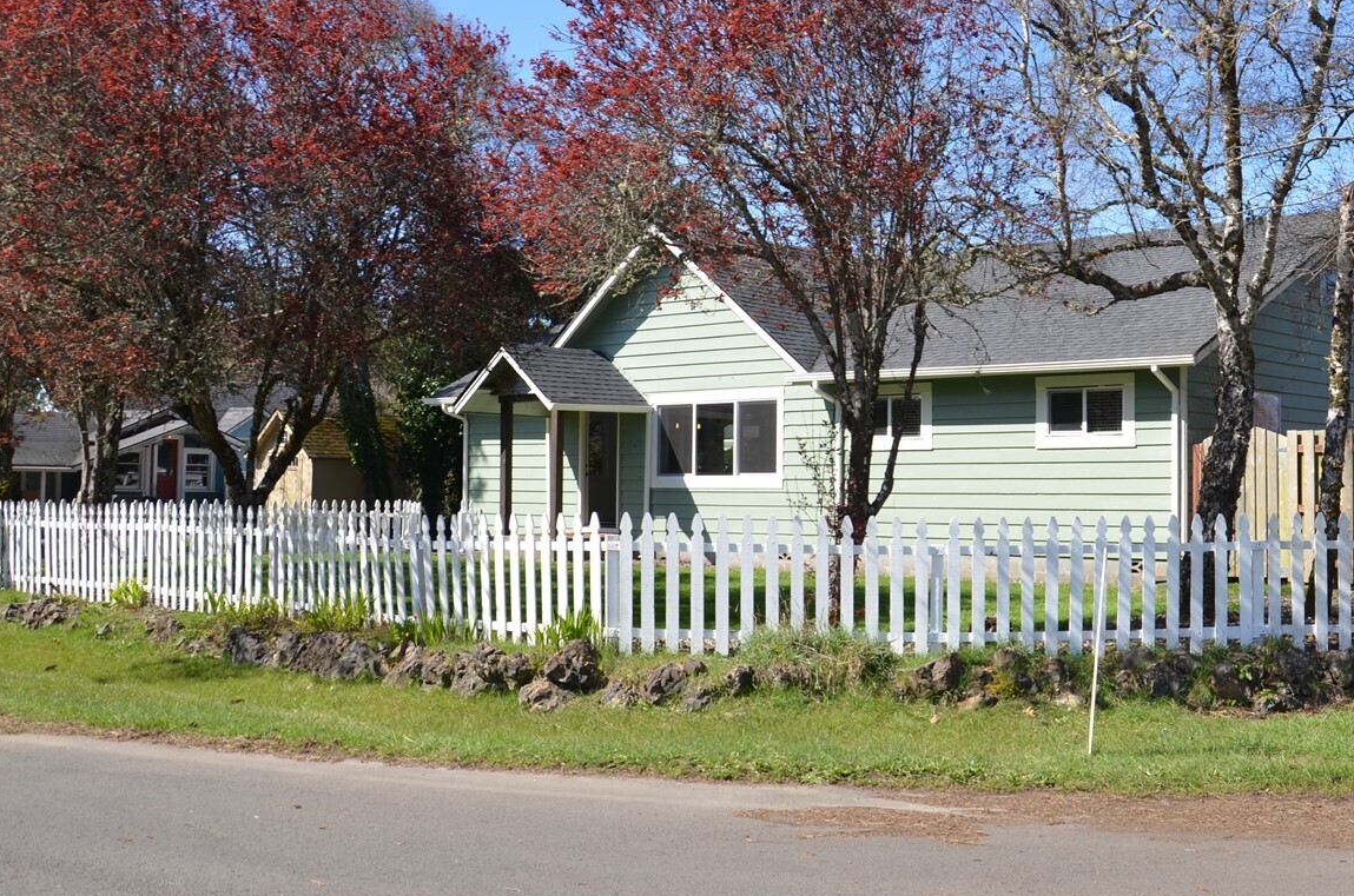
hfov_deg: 46.9
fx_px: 1501
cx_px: 999
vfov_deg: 33.2
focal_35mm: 40
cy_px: 397
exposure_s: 1/250
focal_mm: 18
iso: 100
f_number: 7.1
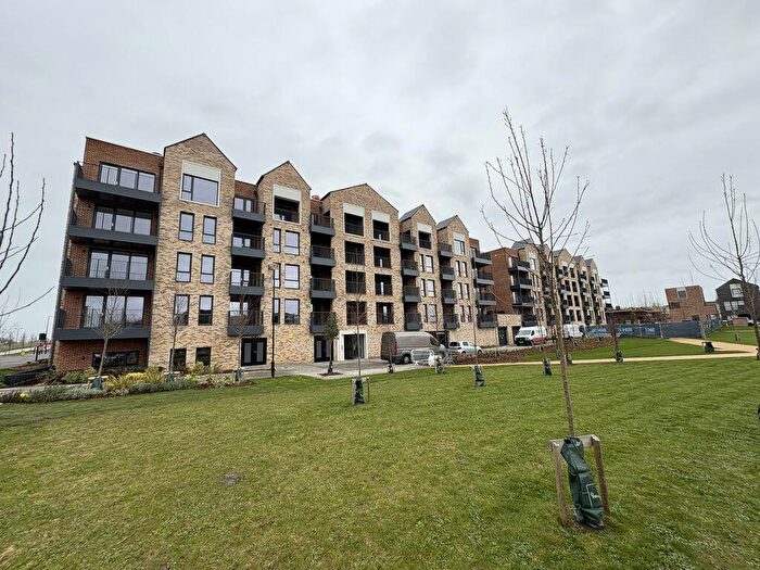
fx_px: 307
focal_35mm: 14
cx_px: 380
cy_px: 285
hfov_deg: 102.1
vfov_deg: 85.7
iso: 40
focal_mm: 2.22
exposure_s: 1/505
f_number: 2.2
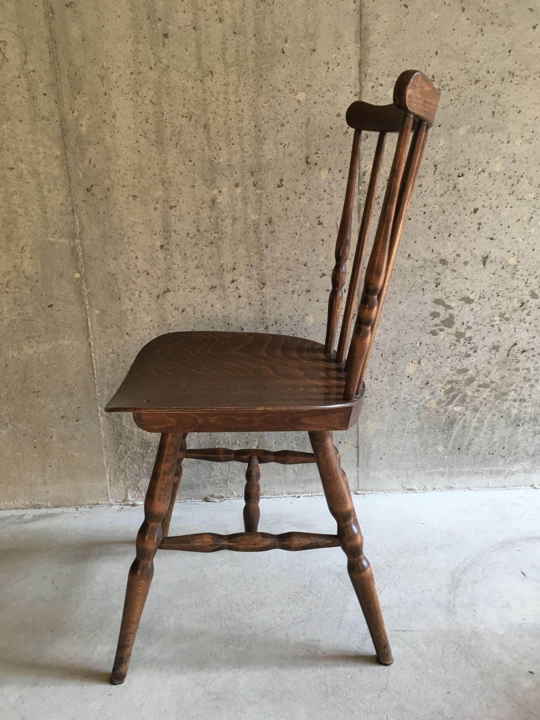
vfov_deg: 61.7
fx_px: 603
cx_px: 270
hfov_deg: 48.2
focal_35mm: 29
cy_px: 360
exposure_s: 1/33
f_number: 2.2
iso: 125
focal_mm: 4.15
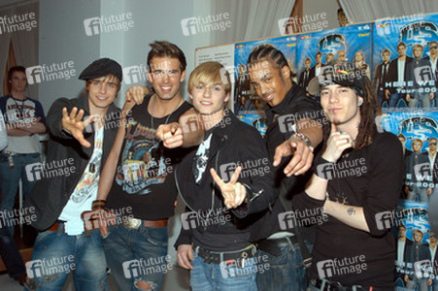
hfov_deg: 53.2
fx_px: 438
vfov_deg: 36.8
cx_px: 219
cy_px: 146
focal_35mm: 36
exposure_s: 1/125
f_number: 7.1
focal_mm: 24
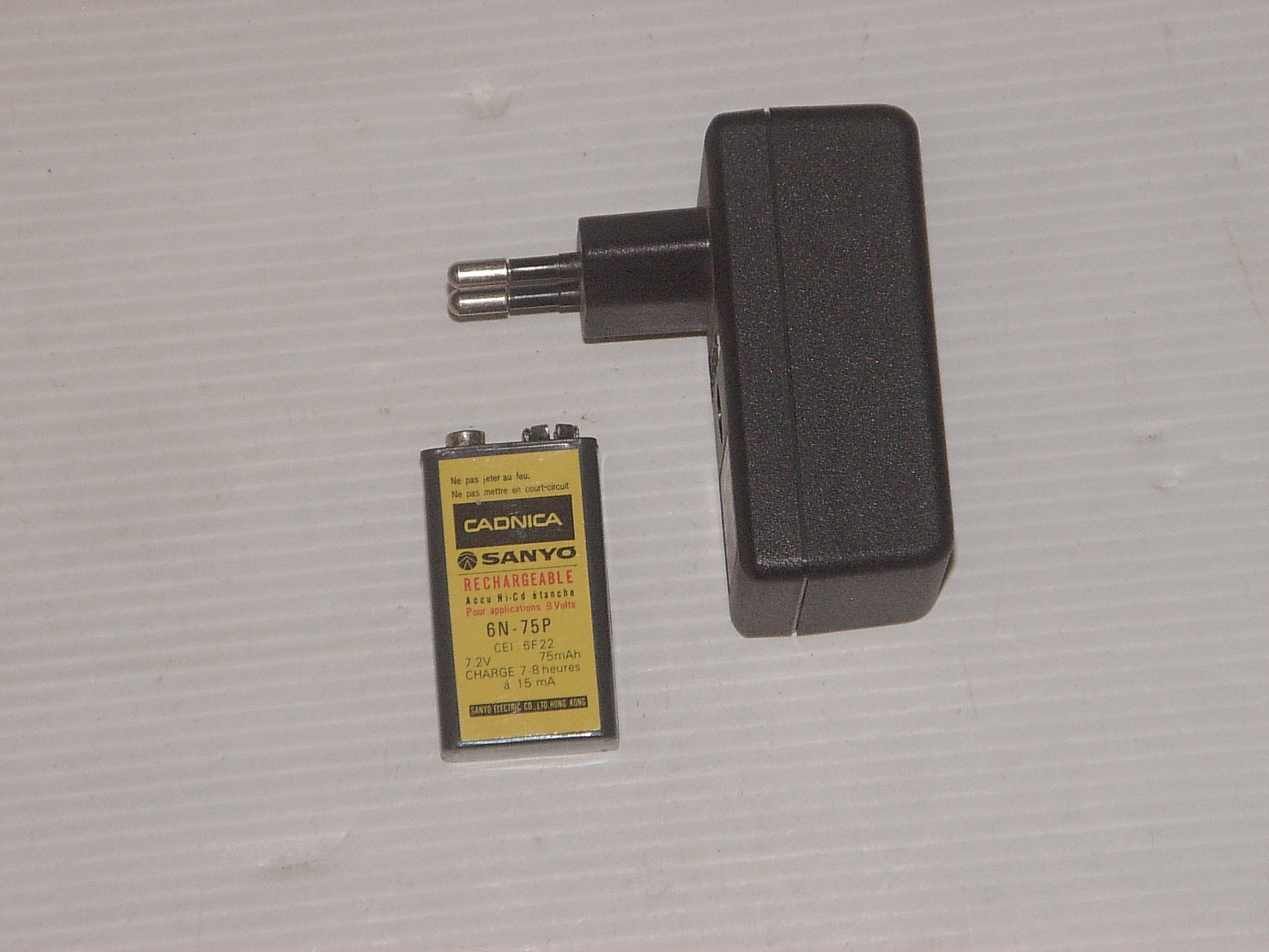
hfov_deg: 8.8
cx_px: 634
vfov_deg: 6.6
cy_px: 476
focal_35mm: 224
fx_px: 8212
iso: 200
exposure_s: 1/110
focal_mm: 35
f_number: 3.9
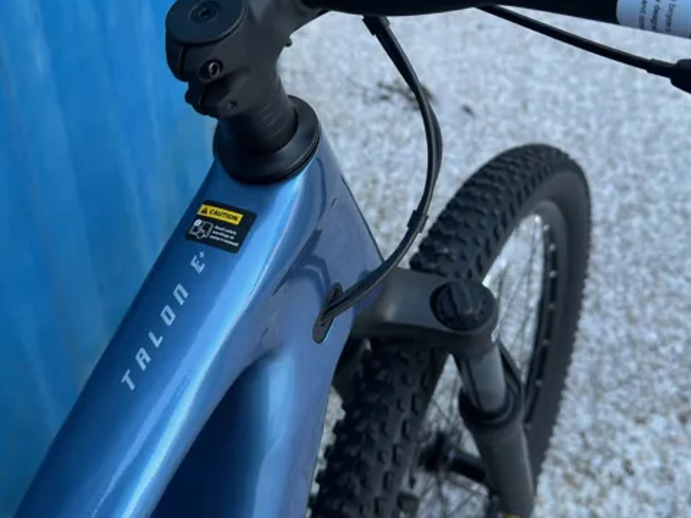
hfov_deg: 46.8
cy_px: 177
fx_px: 798
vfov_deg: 35.6
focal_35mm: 40
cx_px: 358
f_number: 1.78
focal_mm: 6.86
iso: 80
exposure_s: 1/50
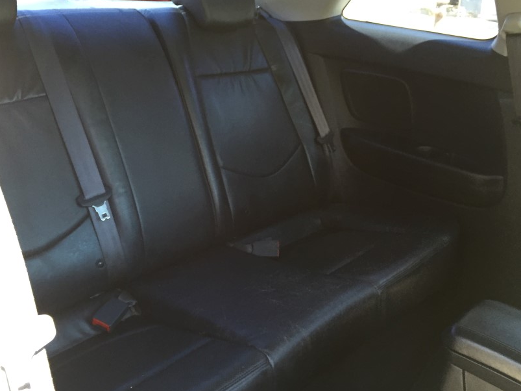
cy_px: 196
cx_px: 277
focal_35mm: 37
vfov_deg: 38.7
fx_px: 557
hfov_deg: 50.1
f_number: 2.2
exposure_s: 1/30
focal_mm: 4.15
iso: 50
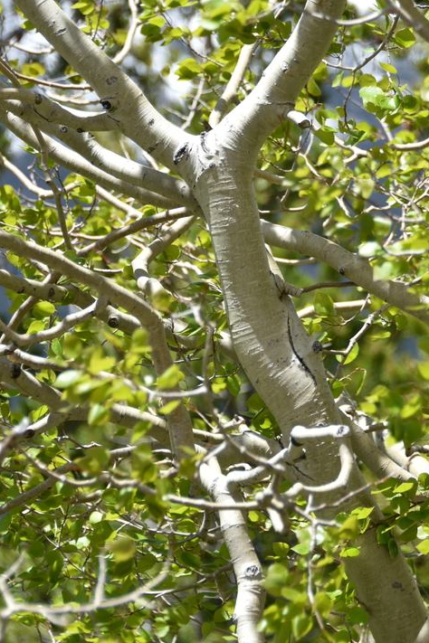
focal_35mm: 270
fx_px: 4826
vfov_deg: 7.6
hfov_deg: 5.1
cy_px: 238
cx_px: 340
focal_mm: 150
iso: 100
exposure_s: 1/320
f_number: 5.6
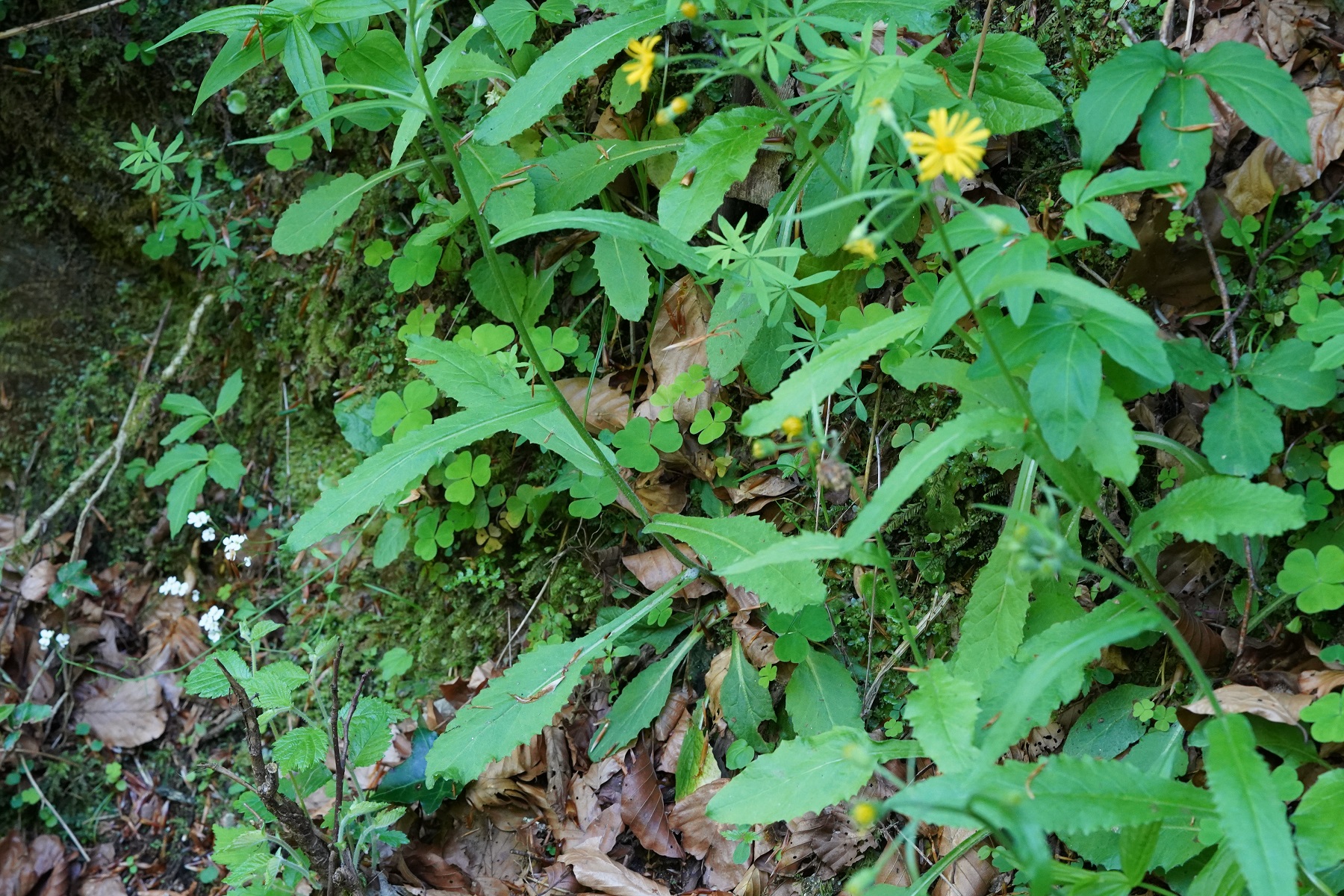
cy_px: 448
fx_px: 3360
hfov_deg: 22.6
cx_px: 672
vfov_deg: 15.2
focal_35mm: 90
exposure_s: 1/160
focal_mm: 90
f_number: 9
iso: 5000
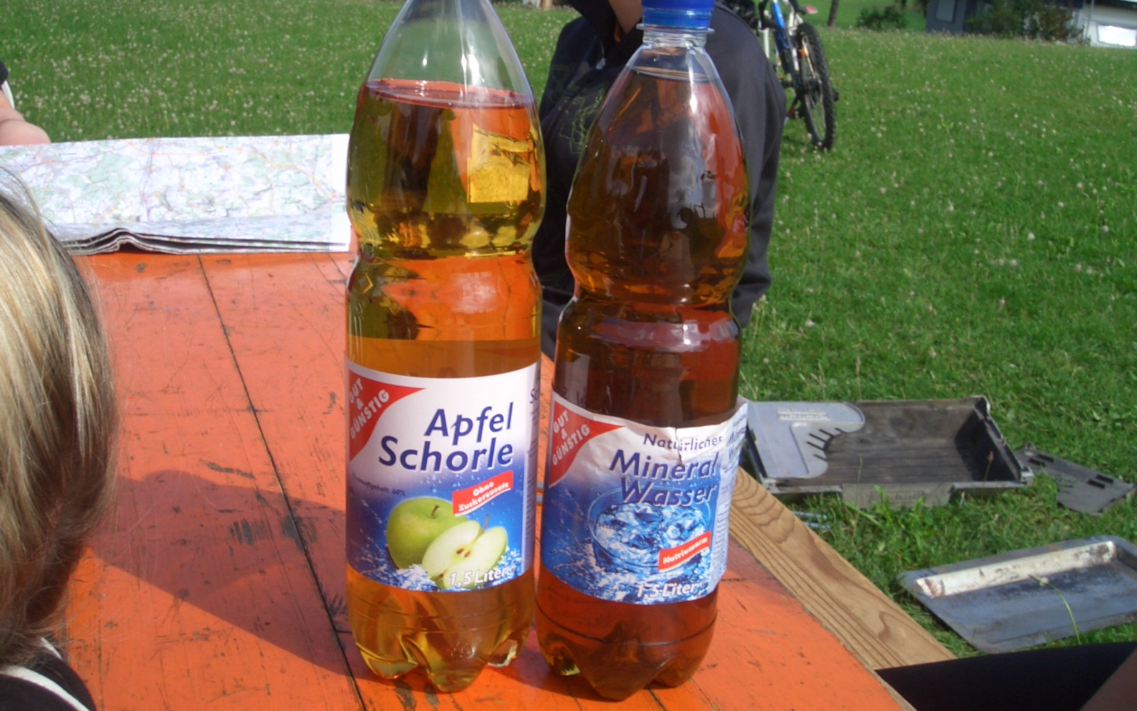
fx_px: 1426
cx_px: 570
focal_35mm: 46
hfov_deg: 43.5
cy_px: 319
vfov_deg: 28.0
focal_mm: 5.7
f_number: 4.3
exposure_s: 1/400
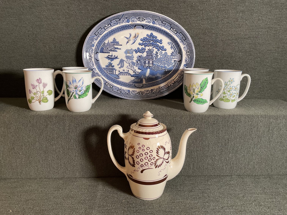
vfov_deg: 48.2
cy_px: 108
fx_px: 240
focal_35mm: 29
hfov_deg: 61.7
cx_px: 144
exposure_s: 1/60
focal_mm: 3
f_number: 1.8
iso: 80
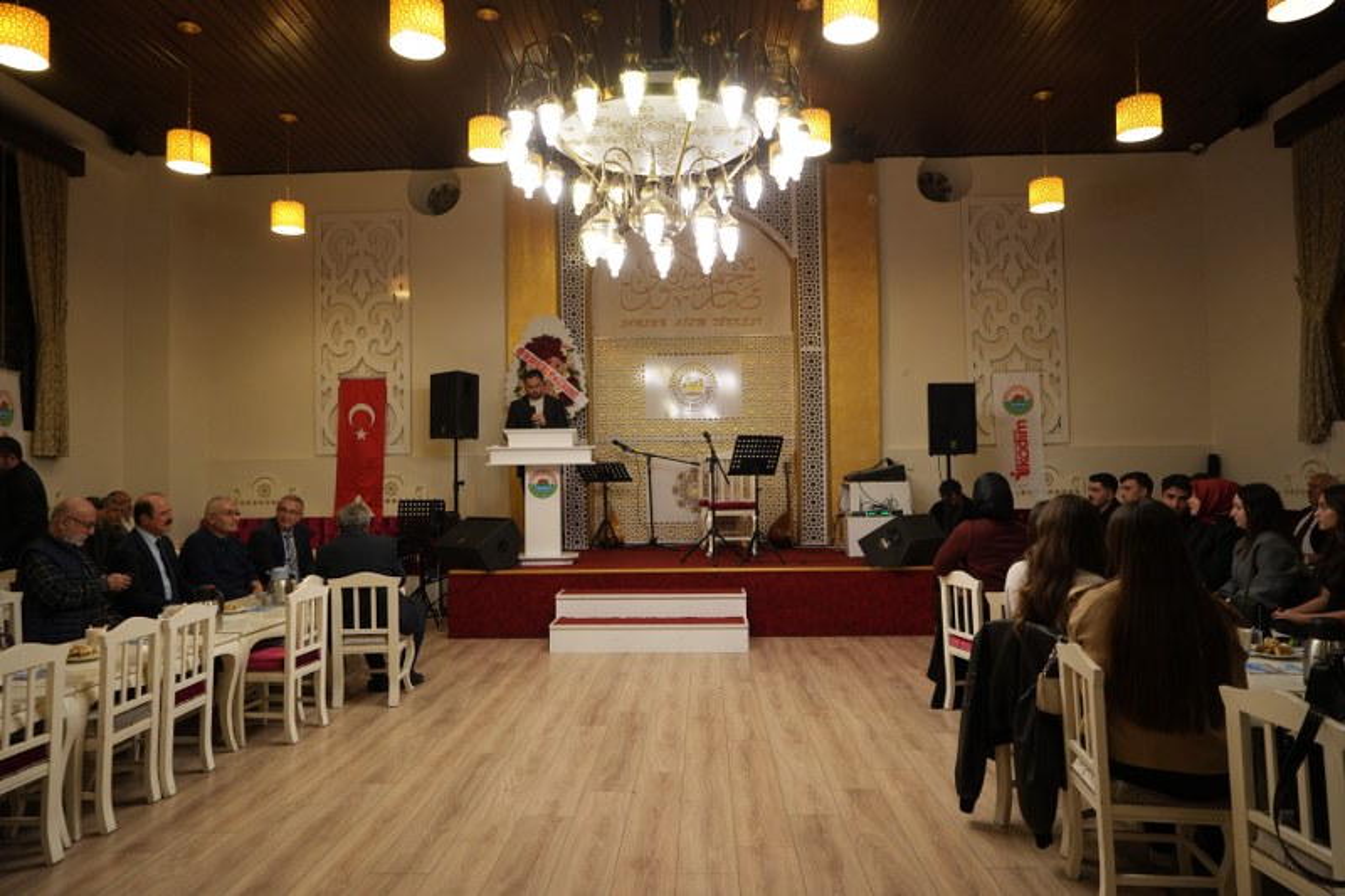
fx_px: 896
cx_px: 672
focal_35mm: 24
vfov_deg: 53.1
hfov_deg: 73.8
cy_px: 448
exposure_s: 1/160
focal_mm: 24
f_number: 4
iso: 1600
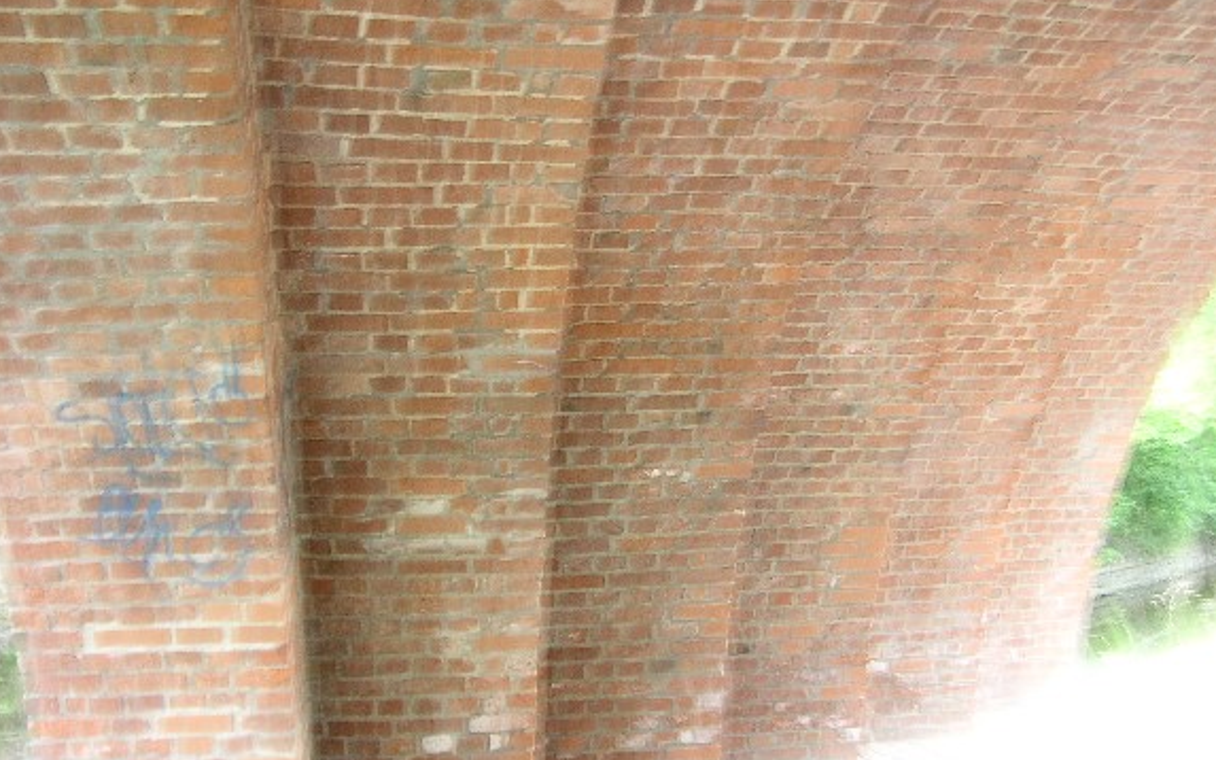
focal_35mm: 38
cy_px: 418
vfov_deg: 33.5
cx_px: 614
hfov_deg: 51.5
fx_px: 1259
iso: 61
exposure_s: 1/3.3
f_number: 2.8
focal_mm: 8.9
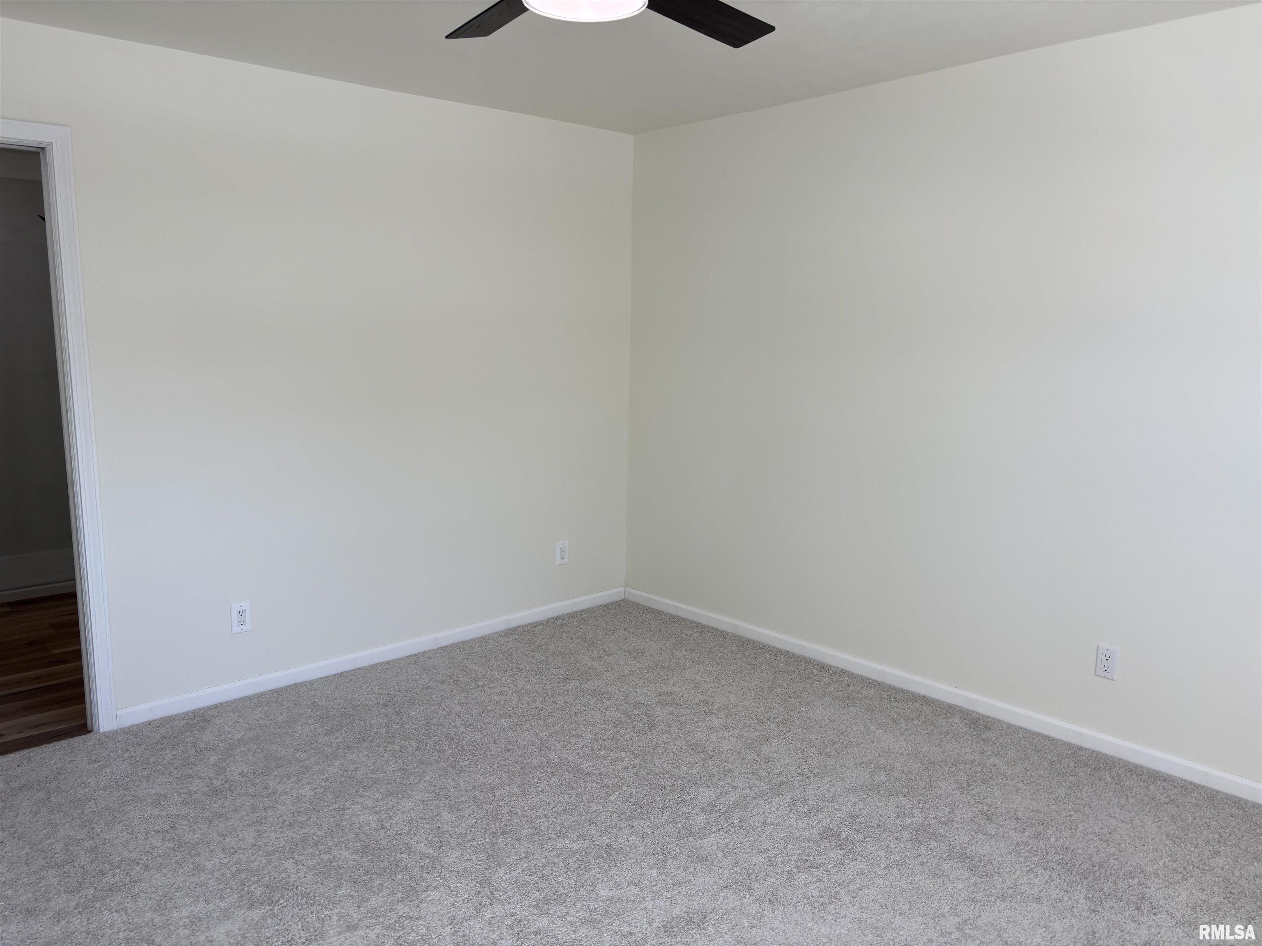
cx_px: 631
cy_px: 473
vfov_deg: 53.1
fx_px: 948
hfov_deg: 67.3
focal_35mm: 26
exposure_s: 1/265
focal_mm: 5.96
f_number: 1.6
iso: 40
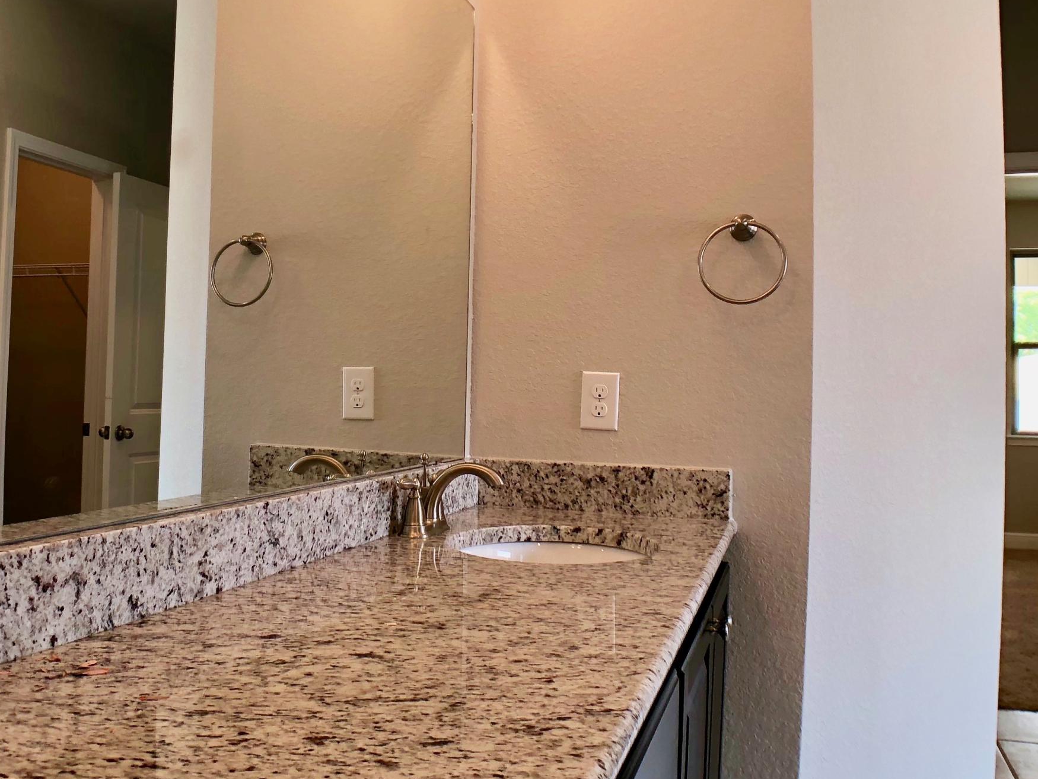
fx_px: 1440
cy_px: 348
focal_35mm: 48
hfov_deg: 39.3
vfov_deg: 30.3
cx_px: 372
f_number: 1.8
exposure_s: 1/120
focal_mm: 4
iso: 100
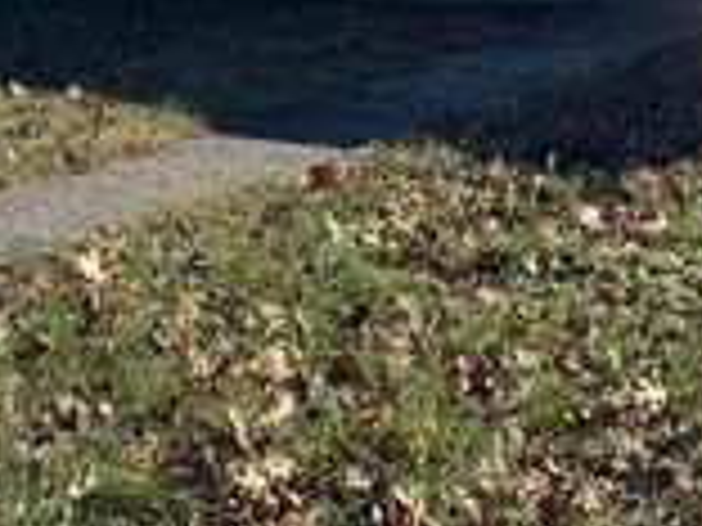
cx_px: 742
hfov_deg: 23.9
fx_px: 1562
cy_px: -312
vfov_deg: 16.9
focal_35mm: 77
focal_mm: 6.76
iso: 80
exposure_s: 1/2959
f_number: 1.78
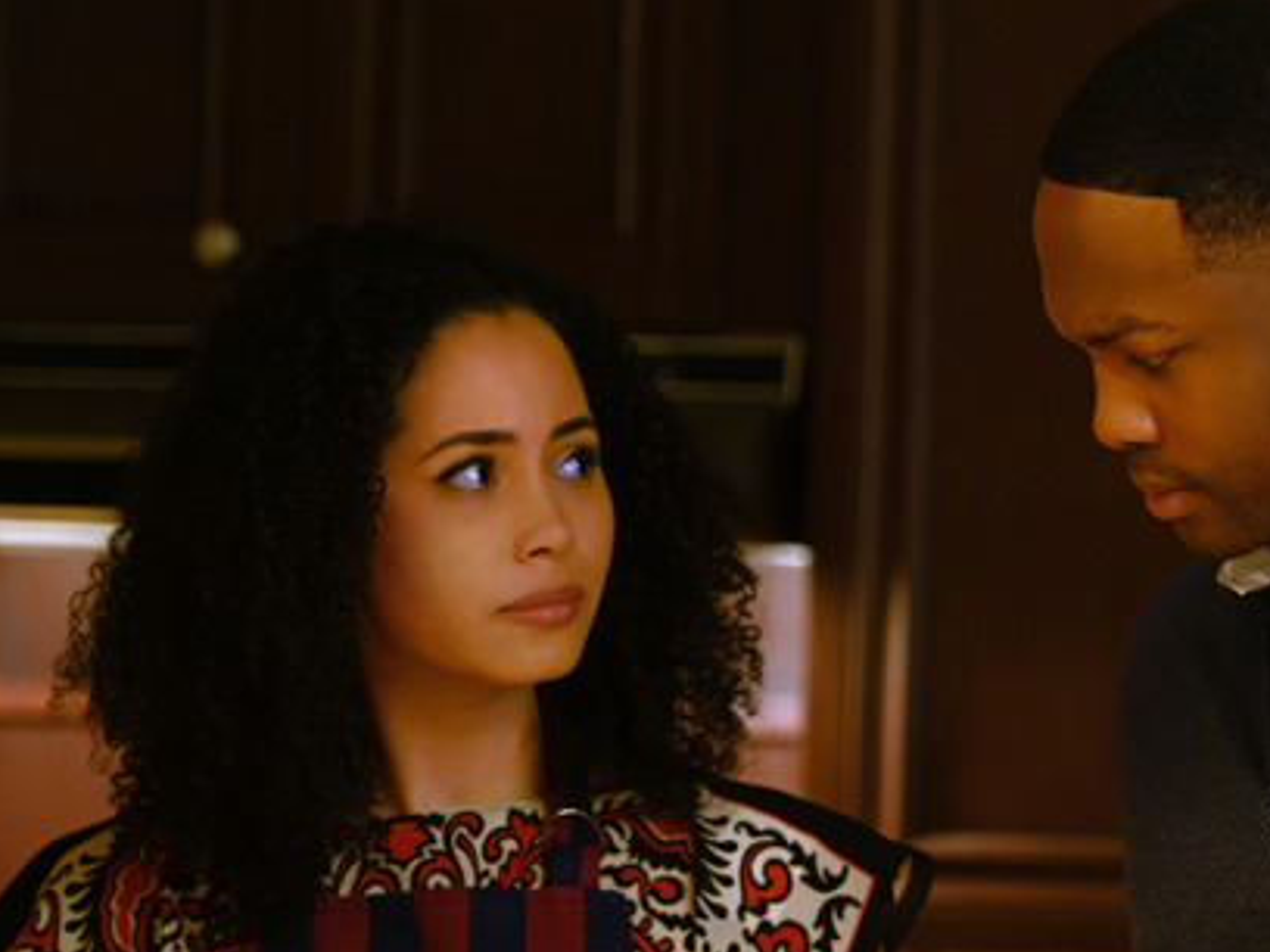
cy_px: 778
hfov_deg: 10.2
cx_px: 1005
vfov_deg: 7.7
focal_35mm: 193
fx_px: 7081
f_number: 2.8
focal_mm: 105
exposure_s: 1/80
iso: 4000
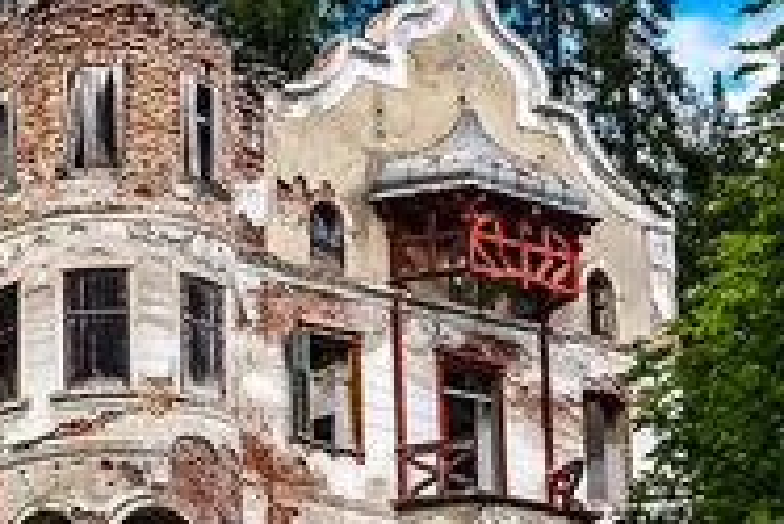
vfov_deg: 10.9
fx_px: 2724
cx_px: 164
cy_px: 503
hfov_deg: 16.3
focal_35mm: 125
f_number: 9
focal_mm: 26
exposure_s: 1/100
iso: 400
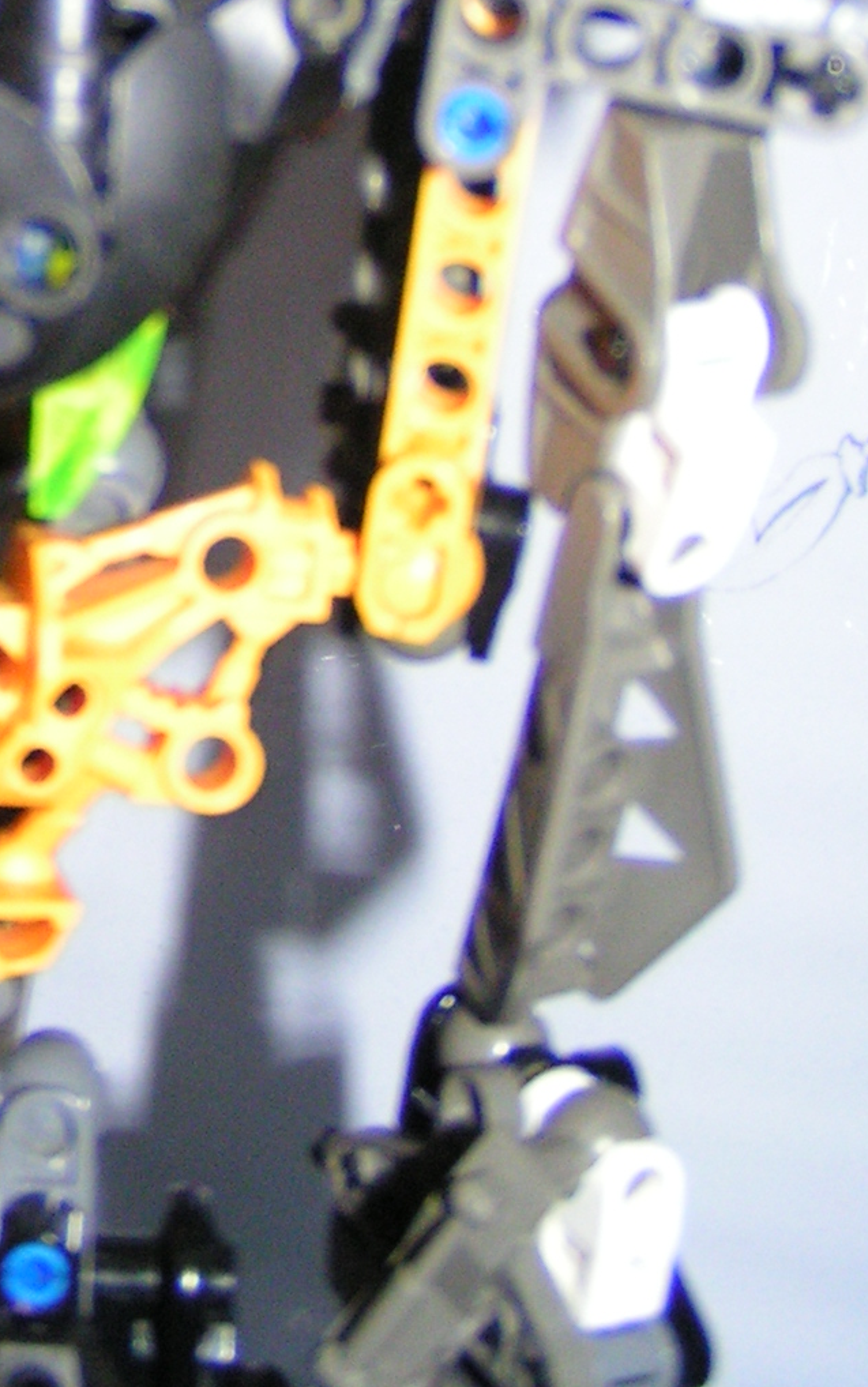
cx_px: -30
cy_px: 134
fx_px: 3063
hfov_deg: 15.8
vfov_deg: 24.8
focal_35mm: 81
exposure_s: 1/40
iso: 200
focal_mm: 5.8
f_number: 2.8
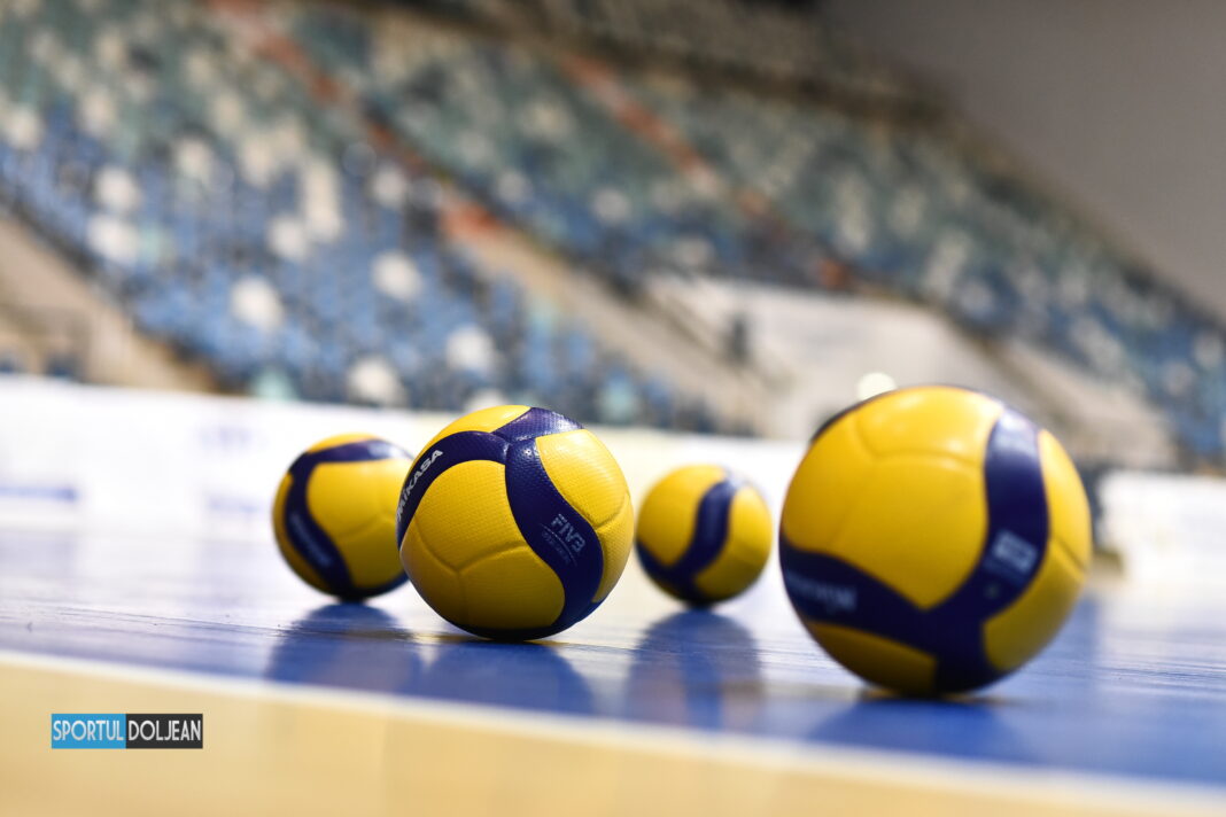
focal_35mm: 85
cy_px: 408
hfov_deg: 23.9
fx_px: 2894
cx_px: 613
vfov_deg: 16.1
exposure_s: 1/640
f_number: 2.8
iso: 3200
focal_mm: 85
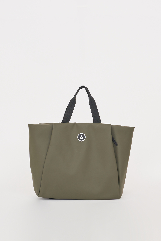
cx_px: 80
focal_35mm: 72
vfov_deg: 28.1
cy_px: 120
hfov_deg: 18.9
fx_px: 483
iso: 125
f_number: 10
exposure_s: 1/100
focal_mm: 48
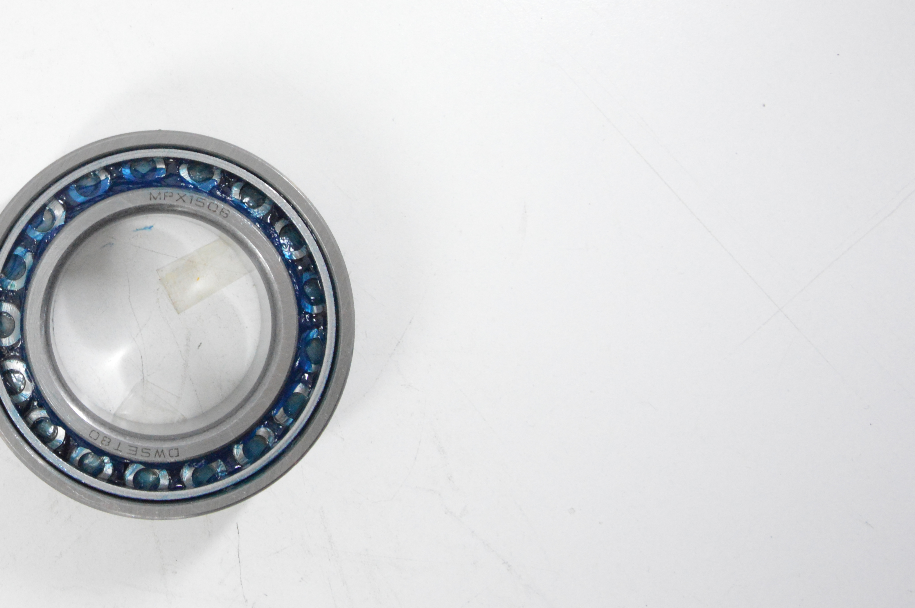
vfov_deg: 21.4
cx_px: 85
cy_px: 202
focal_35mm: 63
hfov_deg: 30.5
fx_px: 1600
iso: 3200
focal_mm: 22
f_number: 8
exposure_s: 1/100
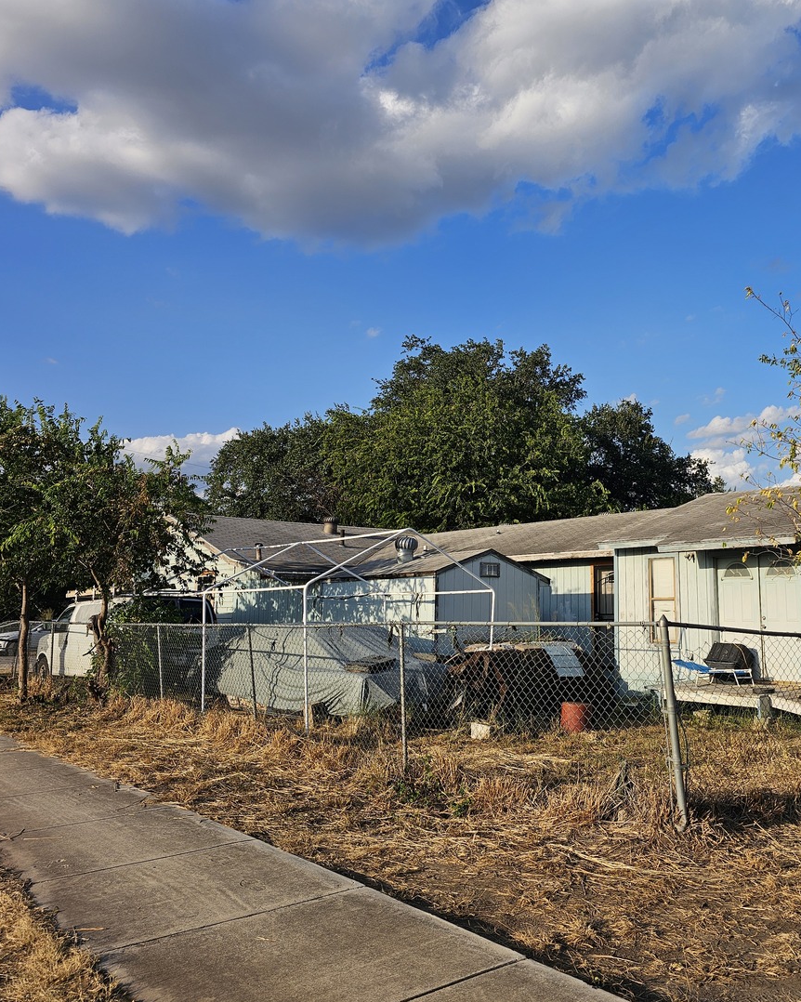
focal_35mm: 30
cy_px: 501
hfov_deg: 47.4
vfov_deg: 58.8
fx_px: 889
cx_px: 557
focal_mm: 6.3
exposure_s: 1/728
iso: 10
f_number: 1.7
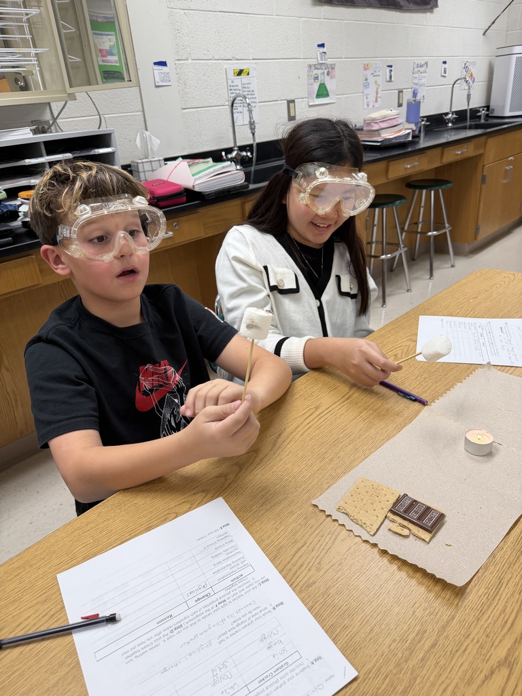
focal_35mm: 24
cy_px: 348
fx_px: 483
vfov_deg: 71.6
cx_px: 261
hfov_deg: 56.8
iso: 125
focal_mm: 6.76
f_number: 1.78
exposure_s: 1/111
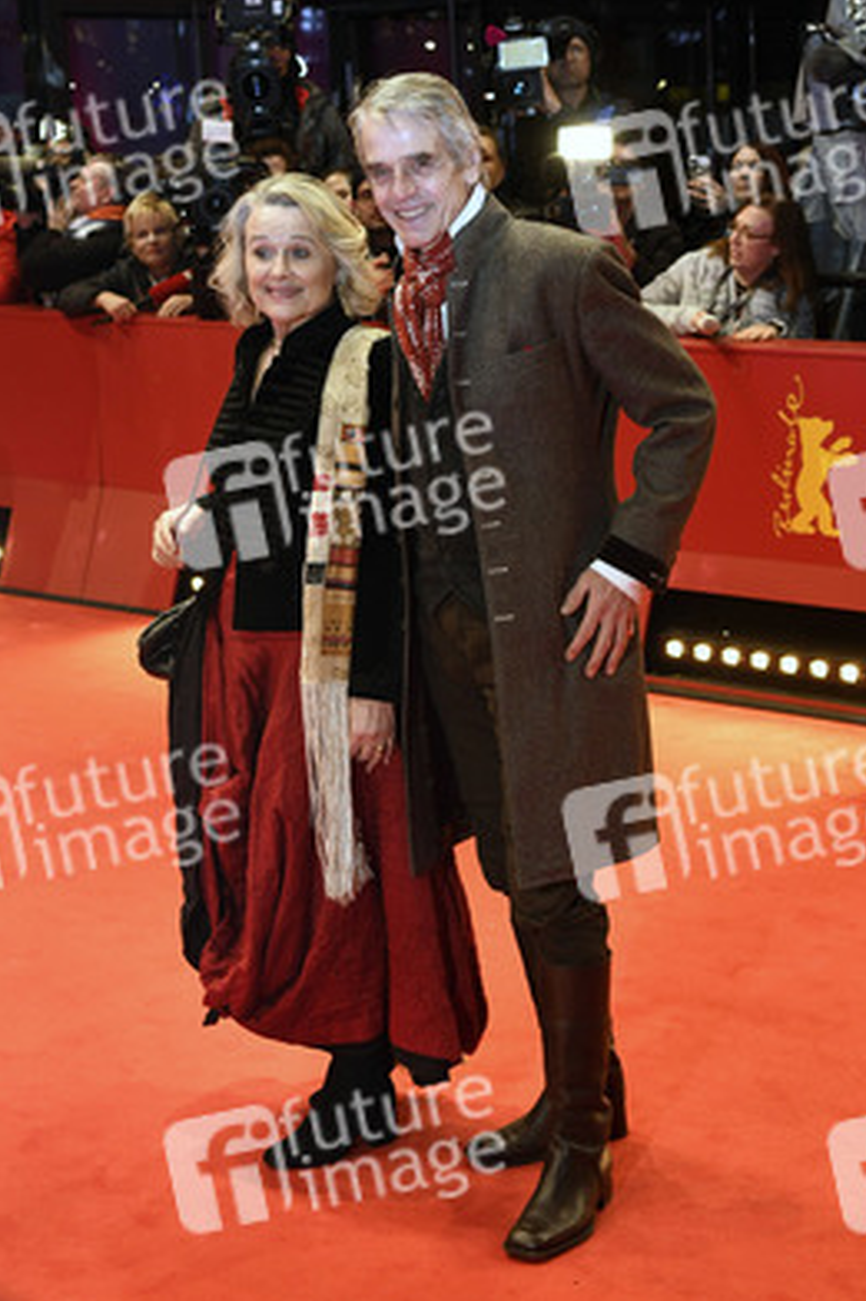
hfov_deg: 25.5
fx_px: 1914
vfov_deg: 37.5
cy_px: 657
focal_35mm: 53
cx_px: 431
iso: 1250
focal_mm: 35
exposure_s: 1/125
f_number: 5.6
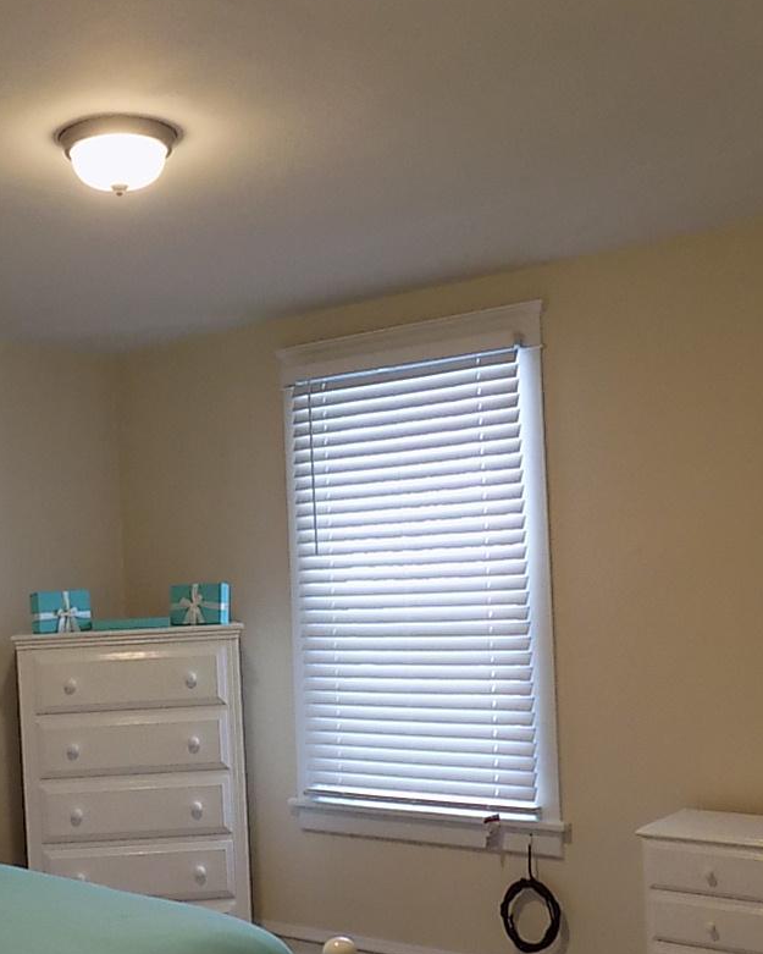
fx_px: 1298
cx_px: 208
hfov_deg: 32.2
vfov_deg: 40.0
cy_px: 597
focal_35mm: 46
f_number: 3.1
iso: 220
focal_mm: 4
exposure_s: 1/30
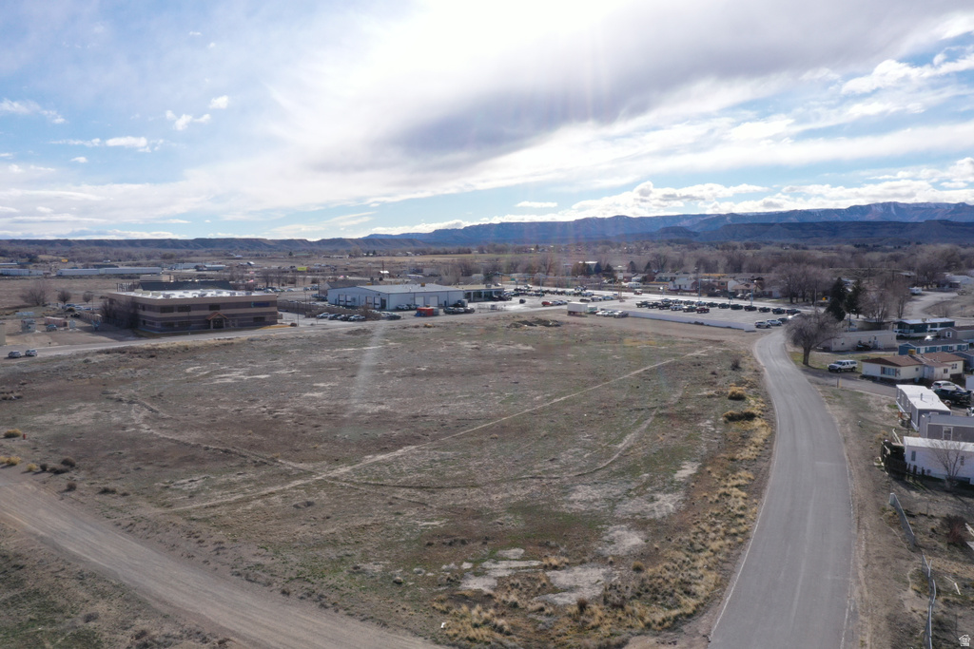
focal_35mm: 28
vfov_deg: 46.4
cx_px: 487
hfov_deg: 65.5
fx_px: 758
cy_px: 324
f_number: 11
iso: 100
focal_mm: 10.26
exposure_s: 1/160
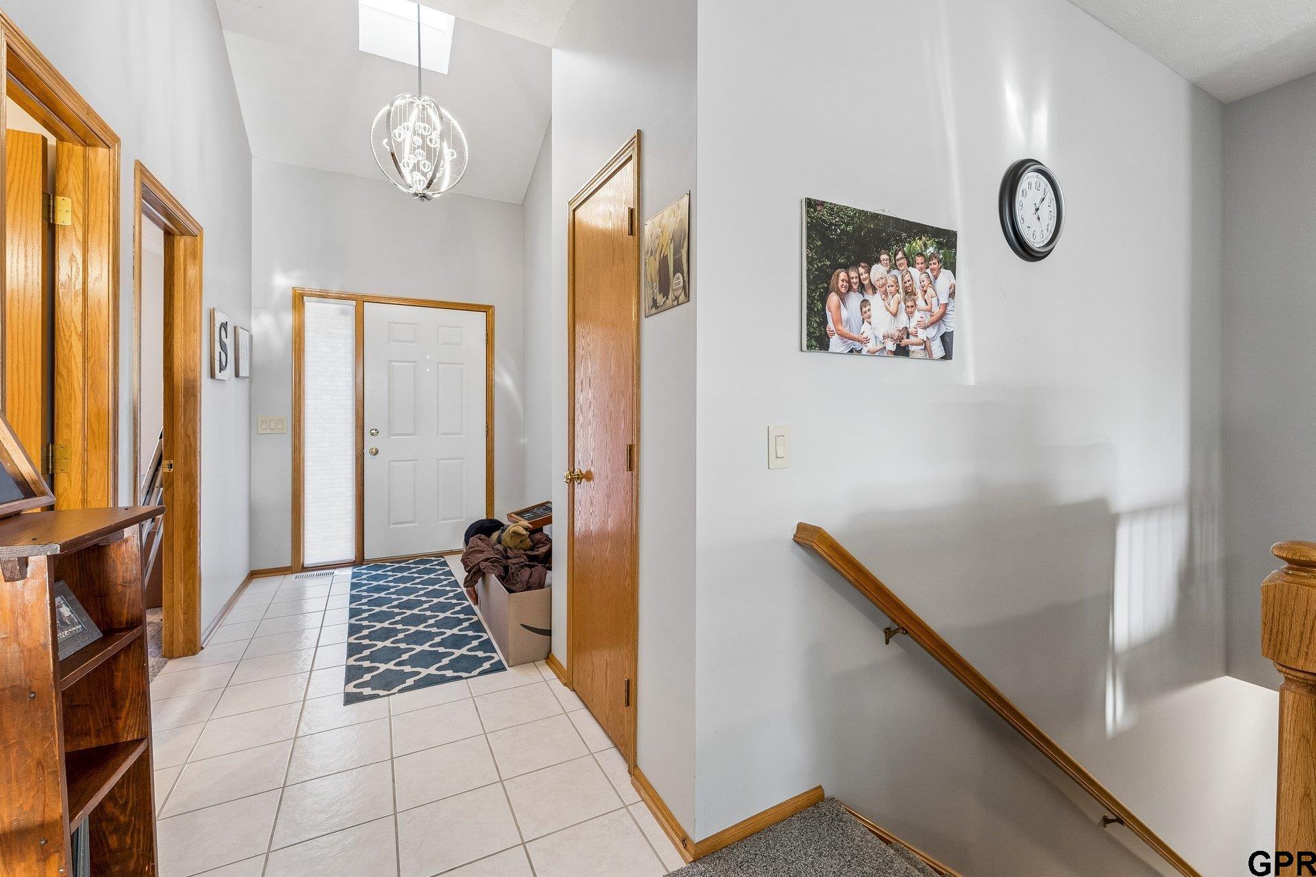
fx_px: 548
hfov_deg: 100.3
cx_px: 693
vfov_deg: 77.3
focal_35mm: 15
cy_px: 414
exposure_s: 1/8
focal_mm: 14
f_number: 6.3
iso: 500
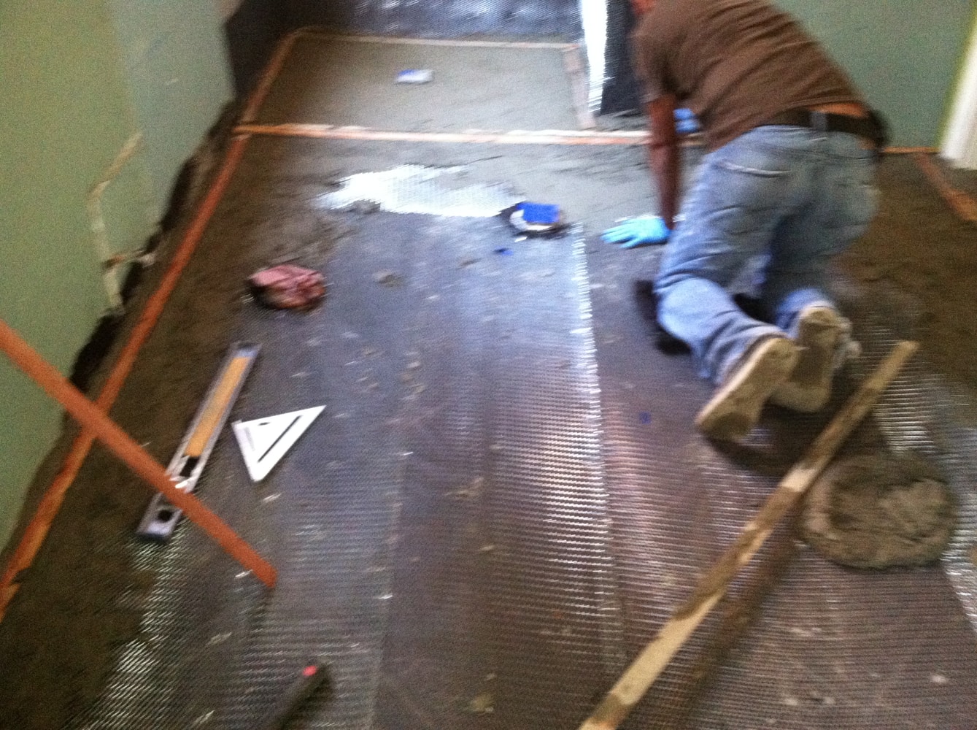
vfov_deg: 40.6
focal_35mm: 35
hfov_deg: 52.7
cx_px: 488
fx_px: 986
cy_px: 365
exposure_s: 1/15
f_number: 2.8
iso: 500
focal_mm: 3.85
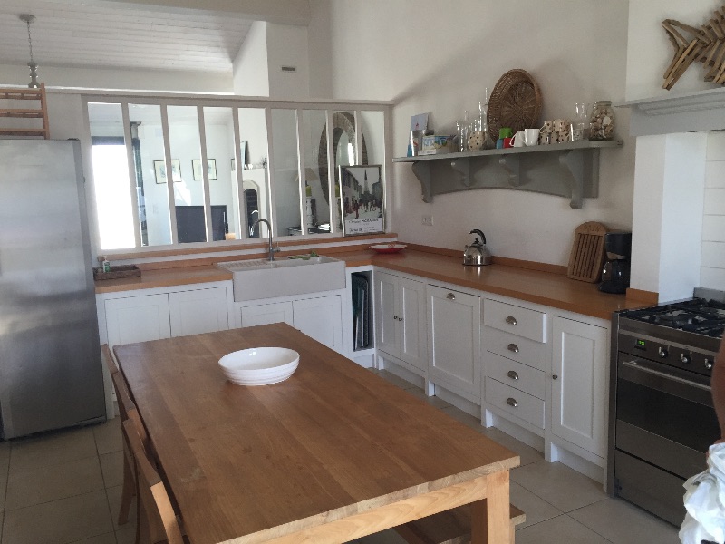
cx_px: 362
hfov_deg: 61.7
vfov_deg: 48.2
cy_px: 272
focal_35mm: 29
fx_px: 607
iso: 50
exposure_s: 1/120
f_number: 2.2
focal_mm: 4.15
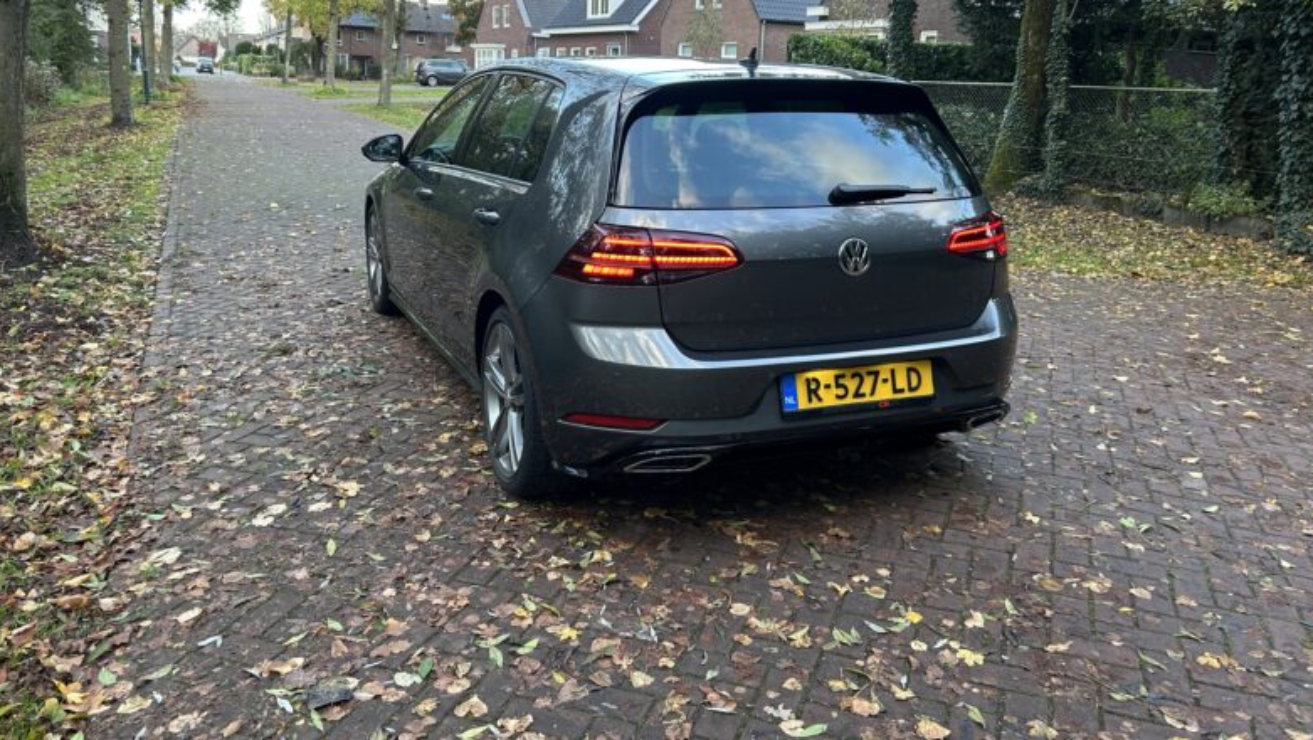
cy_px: 251
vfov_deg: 39.8
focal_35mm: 29
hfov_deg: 66.0
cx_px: 656
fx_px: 1010
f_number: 1.5
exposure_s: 1/108
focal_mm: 5.7
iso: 80
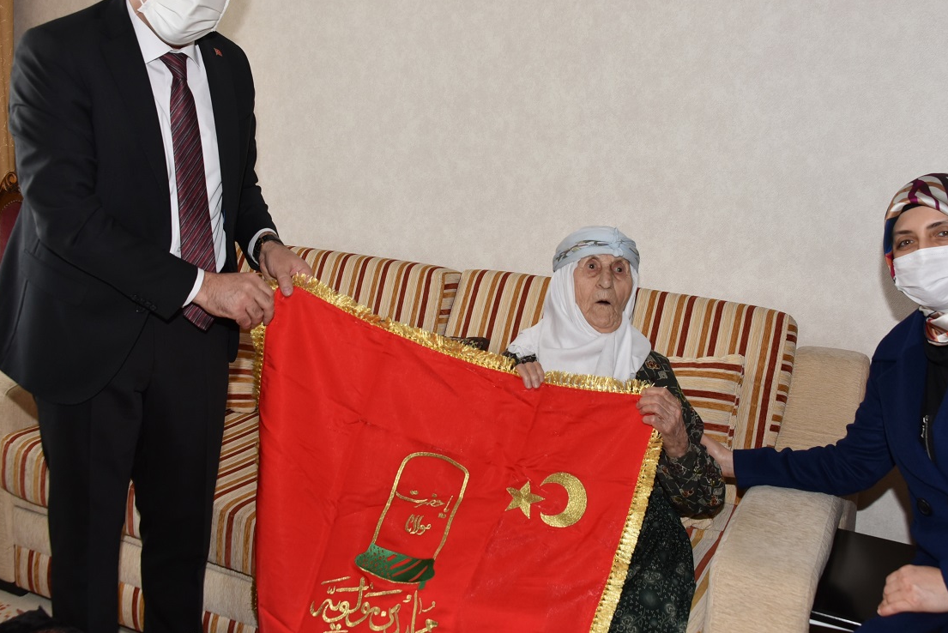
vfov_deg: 35.0
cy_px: 254
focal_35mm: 38
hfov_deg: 50.7
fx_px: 1001
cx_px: 497
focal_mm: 28
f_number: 5.6
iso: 400
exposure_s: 1/60
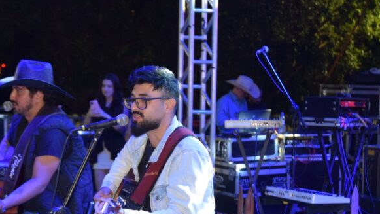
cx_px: 135
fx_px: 977
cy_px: 190
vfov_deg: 12.4
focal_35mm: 97
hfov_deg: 21.9
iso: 800
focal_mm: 35
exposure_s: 1/60
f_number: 4.2
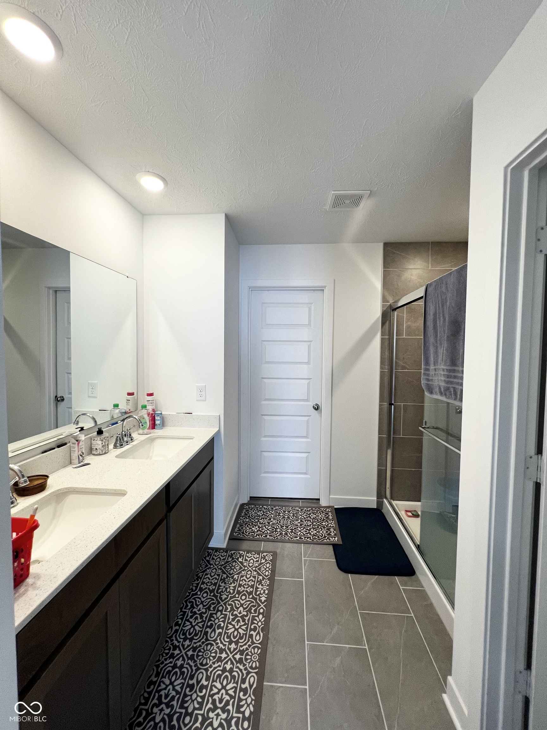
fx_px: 274
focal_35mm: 13
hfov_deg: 89.9
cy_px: 365
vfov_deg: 106.2
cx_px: 274
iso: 100
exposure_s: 1/120
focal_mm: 1.57
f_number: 1.8
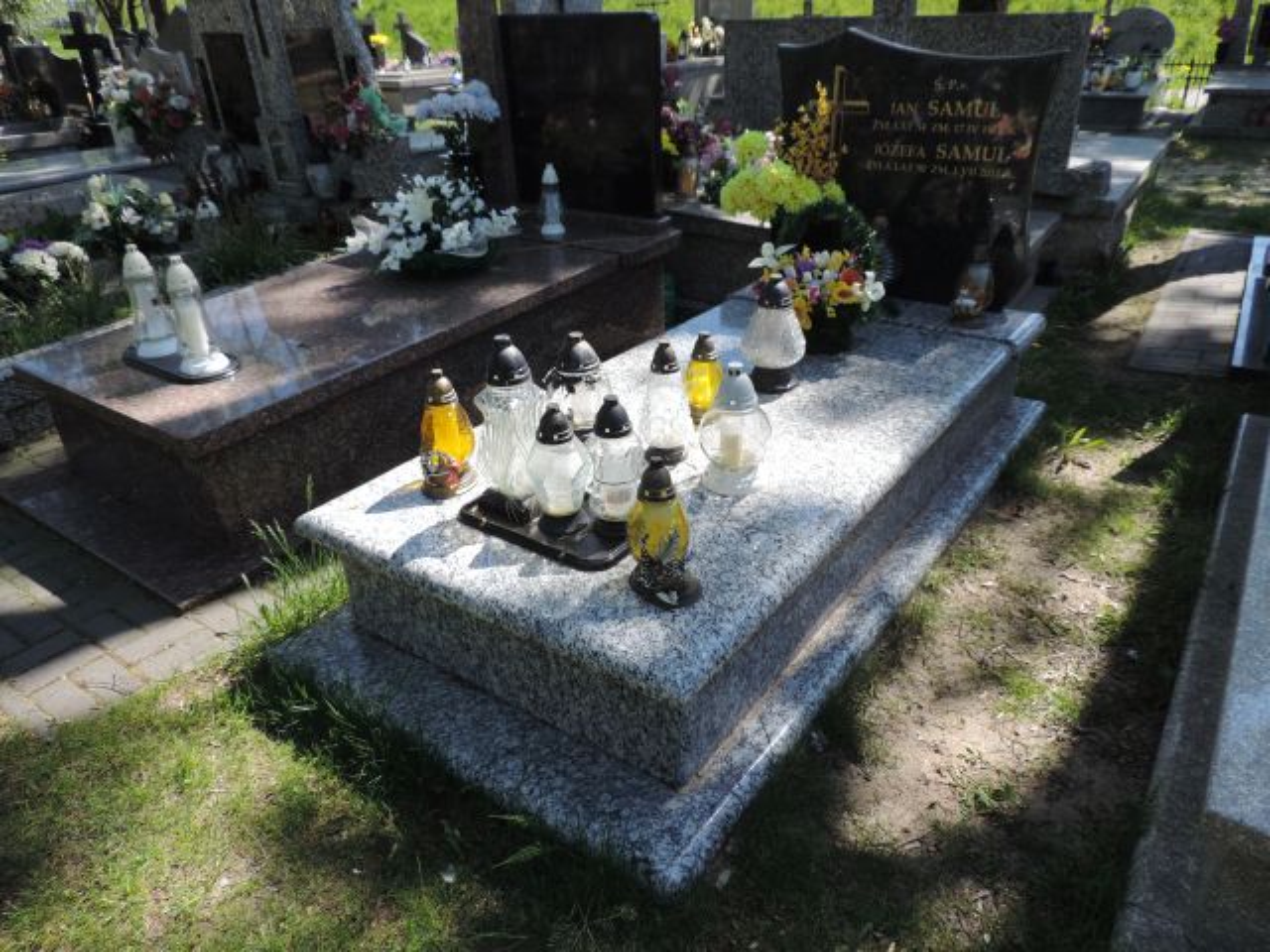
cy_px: 476
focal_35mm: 24
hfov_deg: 71.6
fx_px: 881
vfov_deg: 56.8
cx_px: 635
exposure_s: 1/400
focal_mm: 4.3
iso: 80
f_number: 3
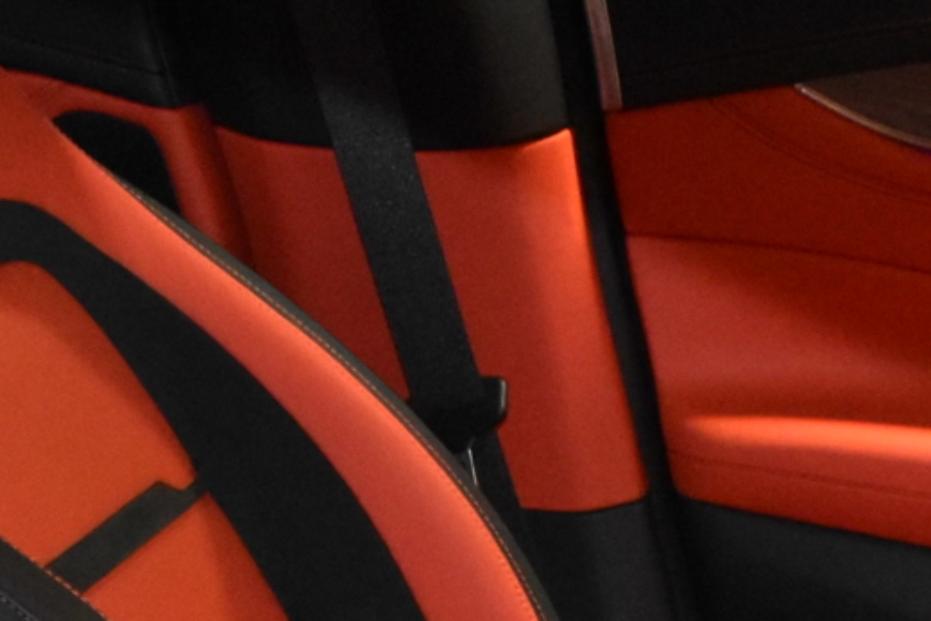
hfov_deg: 15.4
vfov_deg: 9.6
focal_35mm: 133
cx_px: 406
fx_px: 3440
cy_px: 1272
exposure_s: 1/60
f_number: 5
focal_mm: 18
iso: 3600
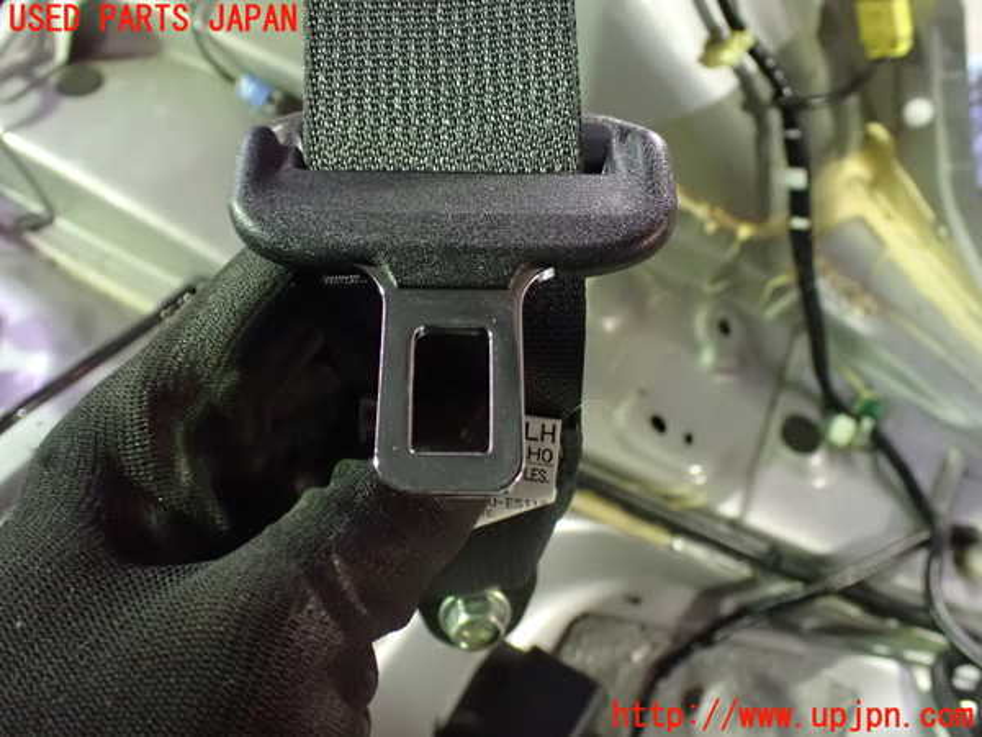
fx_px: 851
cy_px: 368
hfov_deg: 60.0
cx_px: 491
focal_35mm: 30
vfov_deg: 46.8
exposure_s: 1/30
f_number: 2.3
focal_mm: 5.4
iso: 1600
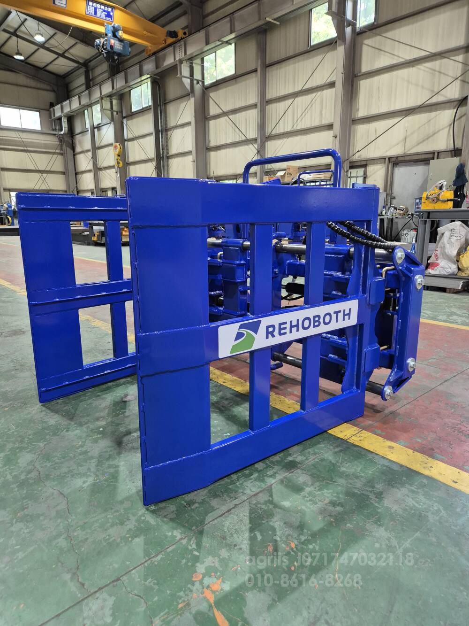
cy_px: 313
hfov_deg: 58.9
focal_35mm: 23
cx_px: 234
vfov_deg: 73.9
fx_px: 415
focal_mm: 5.4
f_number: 1.8
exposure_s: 1/120
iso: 400
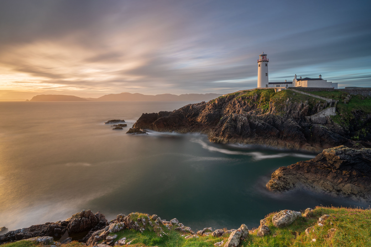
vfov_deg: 68.8
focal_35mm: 18
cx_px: 186
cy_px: 124
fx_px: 180
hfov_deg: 91.7
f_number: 14
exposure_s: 128
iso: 64
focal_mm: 17.5
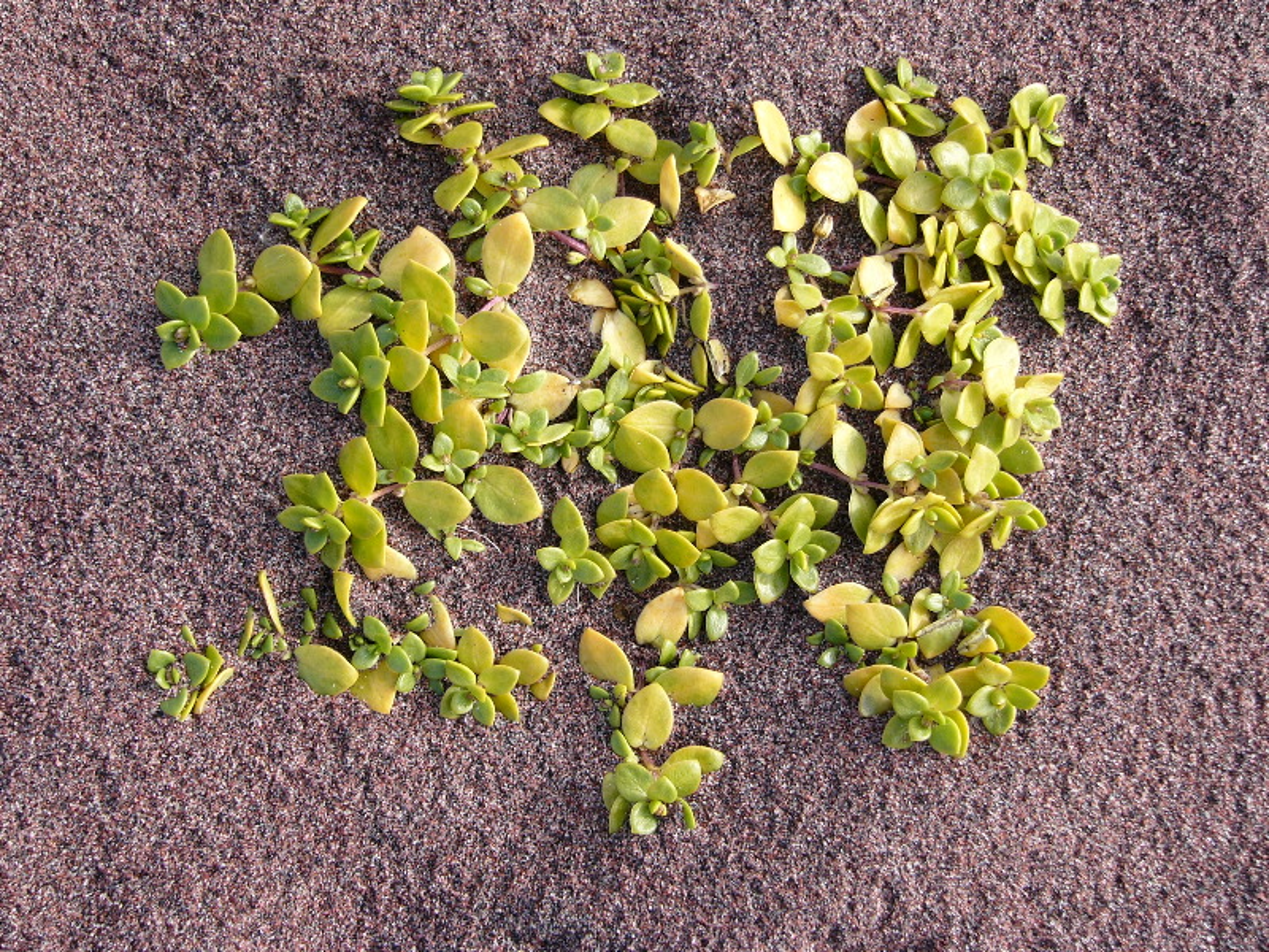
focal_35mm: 63
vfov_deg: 23.3
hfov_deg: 30.7
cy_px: 476
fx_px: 2310
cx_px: 634
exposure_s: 1/160
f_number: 4
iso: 50
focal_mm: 10.5
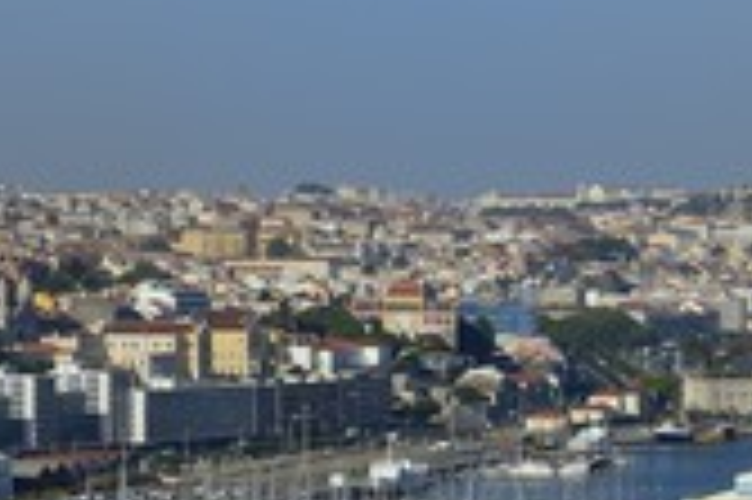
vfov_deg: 9.3
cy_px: 432
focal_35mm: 146
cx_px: 928
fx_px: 3047
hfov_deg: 13.6
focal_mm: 58
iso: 200
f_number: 6.3
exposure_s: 1/1250
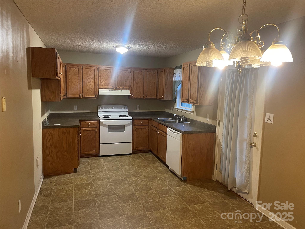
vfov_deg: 53.1
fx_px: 229
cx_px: 152
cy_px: 114
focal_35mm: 26
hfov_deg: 67.3
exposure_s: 1/40
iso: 400
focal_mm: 4.2
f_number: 1.6
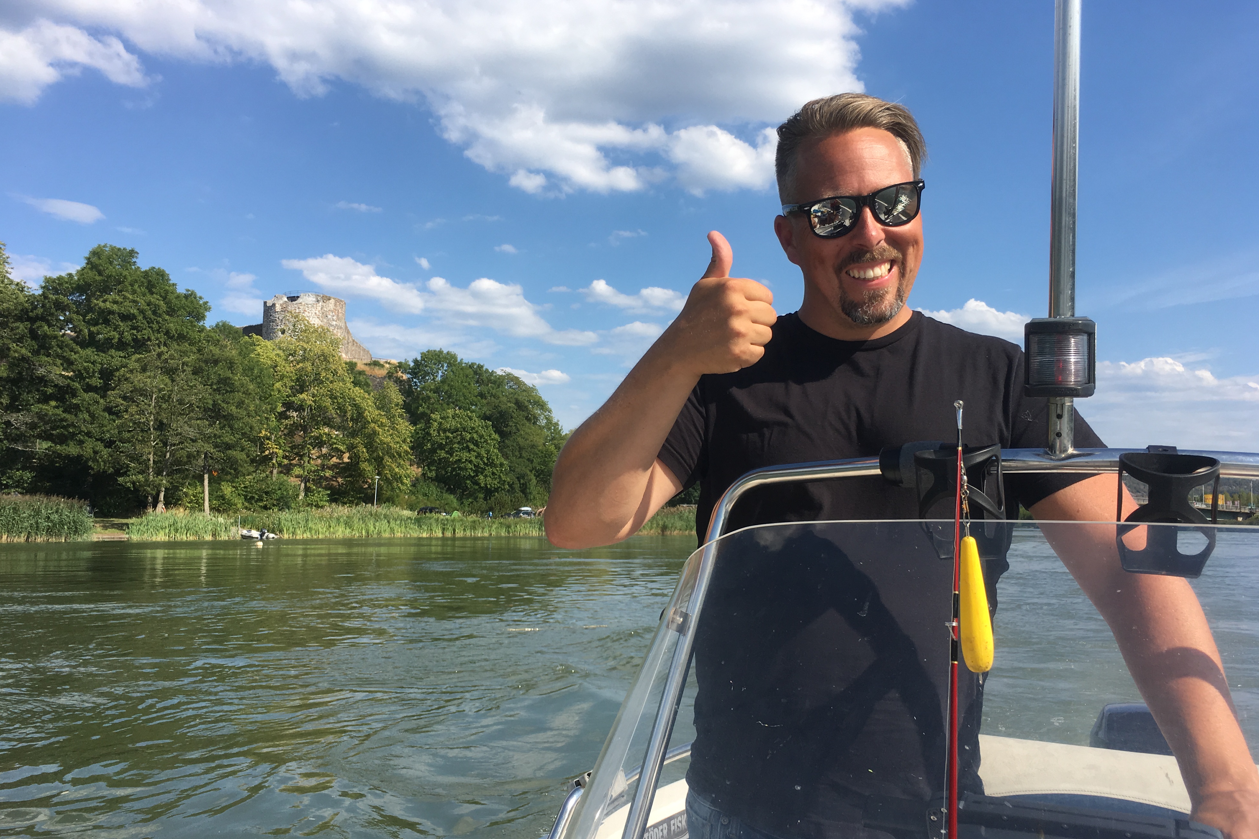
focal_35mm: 31
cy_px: 456
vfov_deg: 42.3
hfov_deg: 60.3
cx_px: 639
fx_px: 1084
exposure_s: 1/1350
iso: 25
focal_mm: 4.15
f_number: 2.2
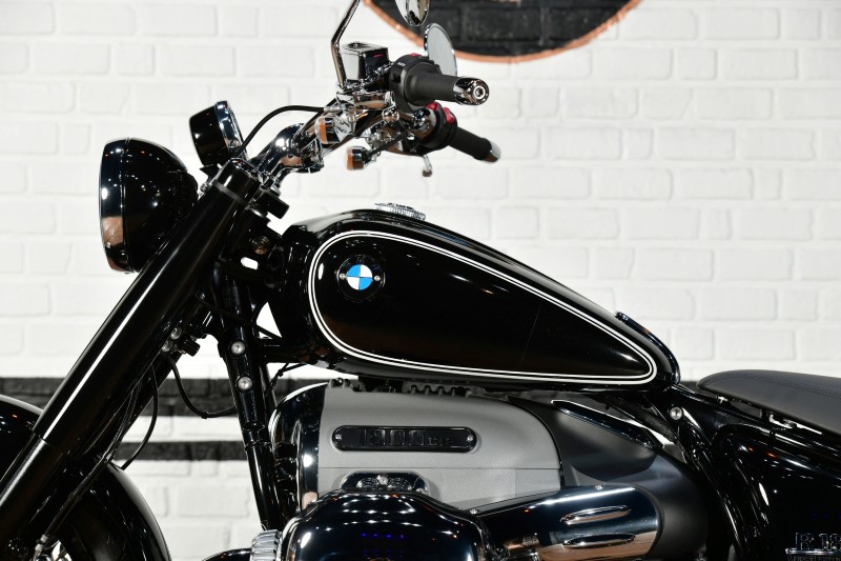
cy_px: 280
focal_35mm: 120
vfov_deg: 11.4
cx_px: 420
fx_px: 2803
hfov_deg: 17.1
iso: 200
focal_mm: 120
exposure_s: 1/100
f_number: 7.1
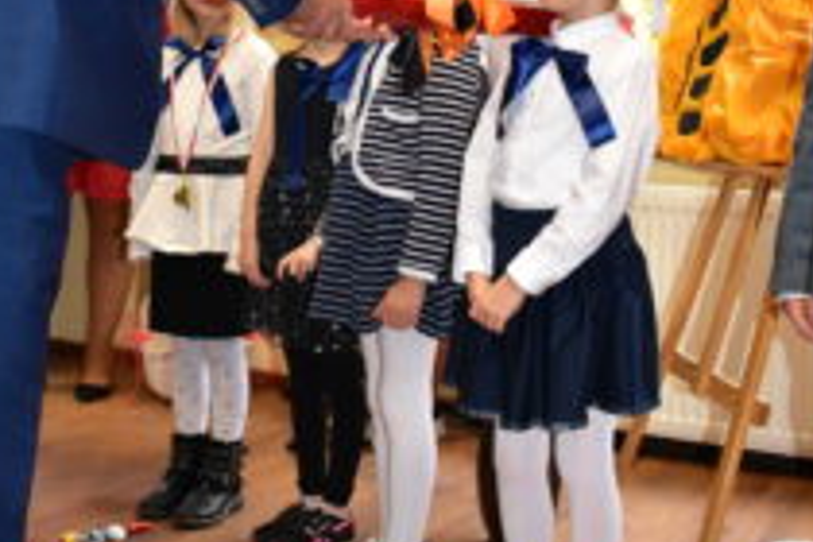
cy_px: 50
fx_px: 1355
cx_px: 306
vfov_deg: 22.1
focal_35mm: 60
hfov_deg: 33.2
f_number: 4
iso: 6400
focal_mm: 20
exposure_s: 1/200
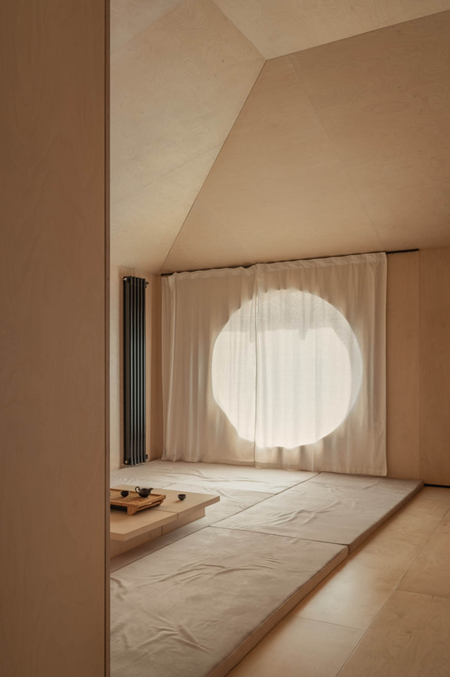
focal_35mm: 30
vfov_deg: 62.0
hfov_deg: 43.5
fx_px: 563
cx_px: 225
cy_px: 338
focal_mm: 30
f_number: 13
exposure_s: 1/40
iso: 250
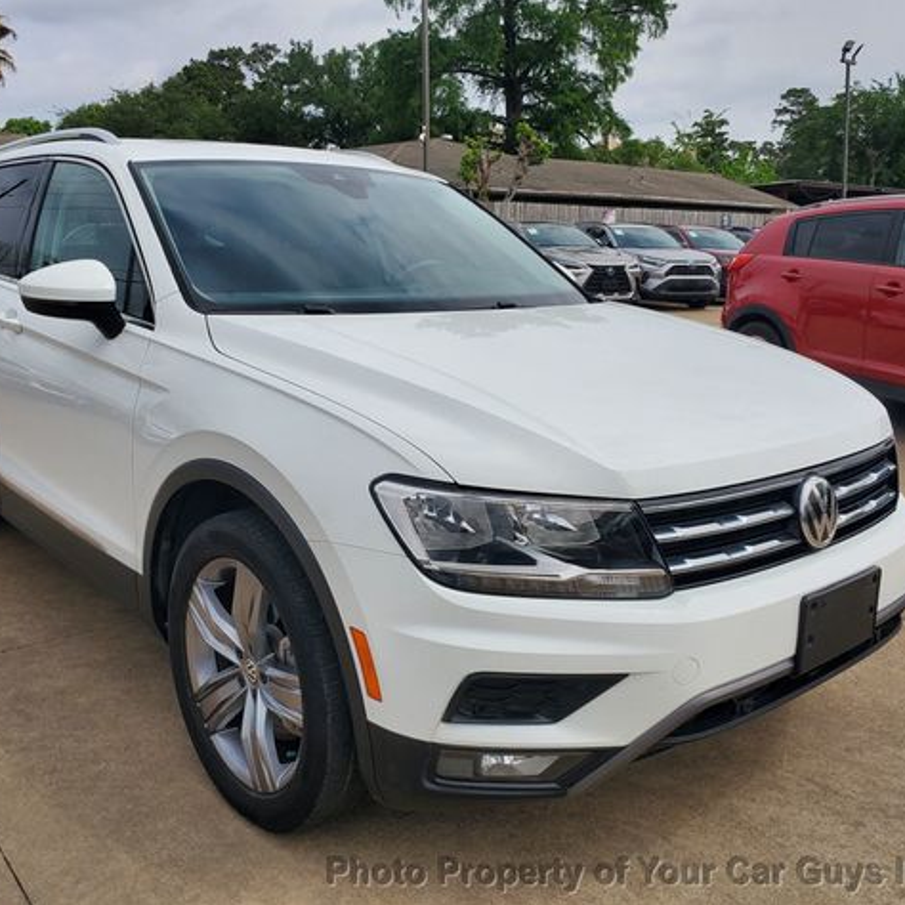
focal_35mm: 31
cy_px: 454
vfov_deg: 52.5
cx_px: 399
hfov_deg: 52.4
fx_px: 917
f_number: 2.4
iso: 50
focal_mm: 4.3
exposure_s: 1/2952
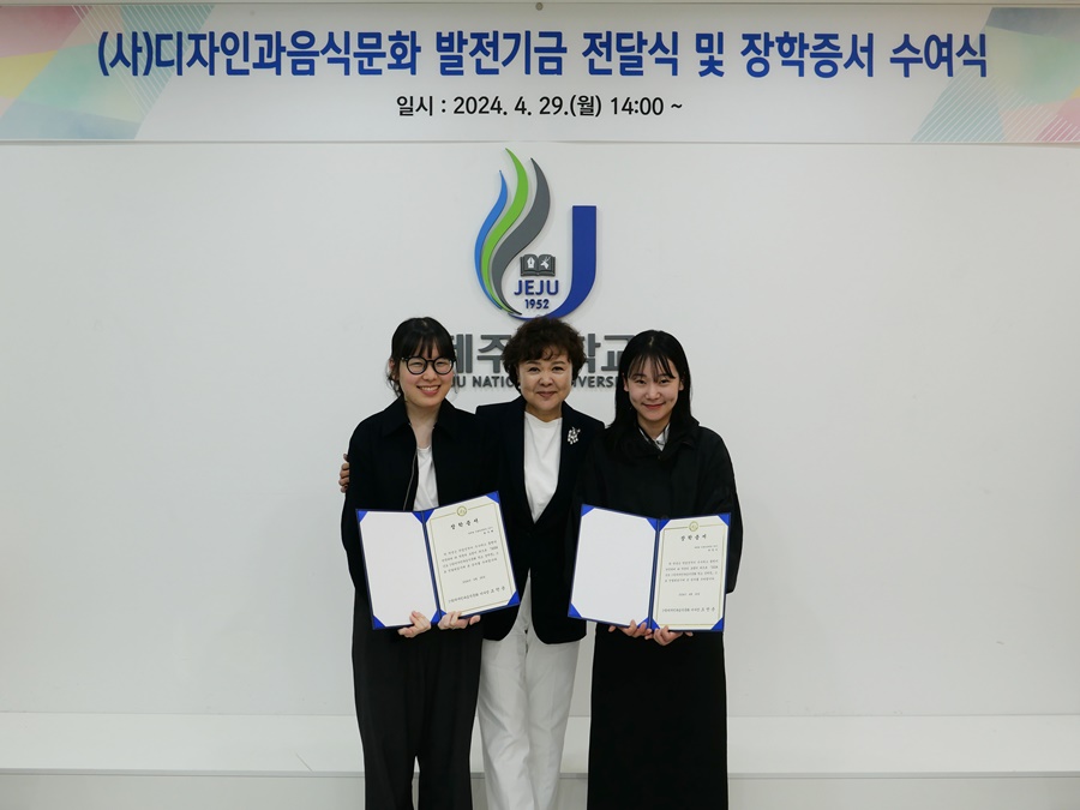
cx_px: 540
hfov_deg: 61.7
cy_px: 405
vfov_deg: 48.2
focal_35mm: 29
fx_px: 905
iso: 200
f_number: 2.8
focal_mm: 13
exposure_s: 1/125
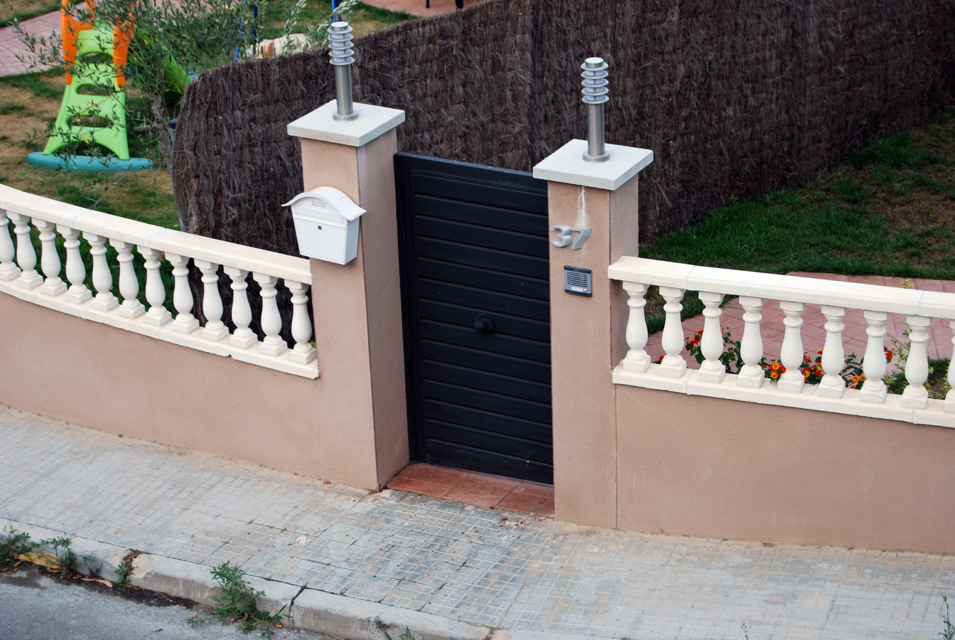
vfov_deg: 16.6
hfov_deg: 24.6
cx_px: 478
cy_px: 320
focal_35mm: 82
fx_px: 2191
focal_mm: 55
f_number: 5.6
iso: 200
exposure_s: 1/100
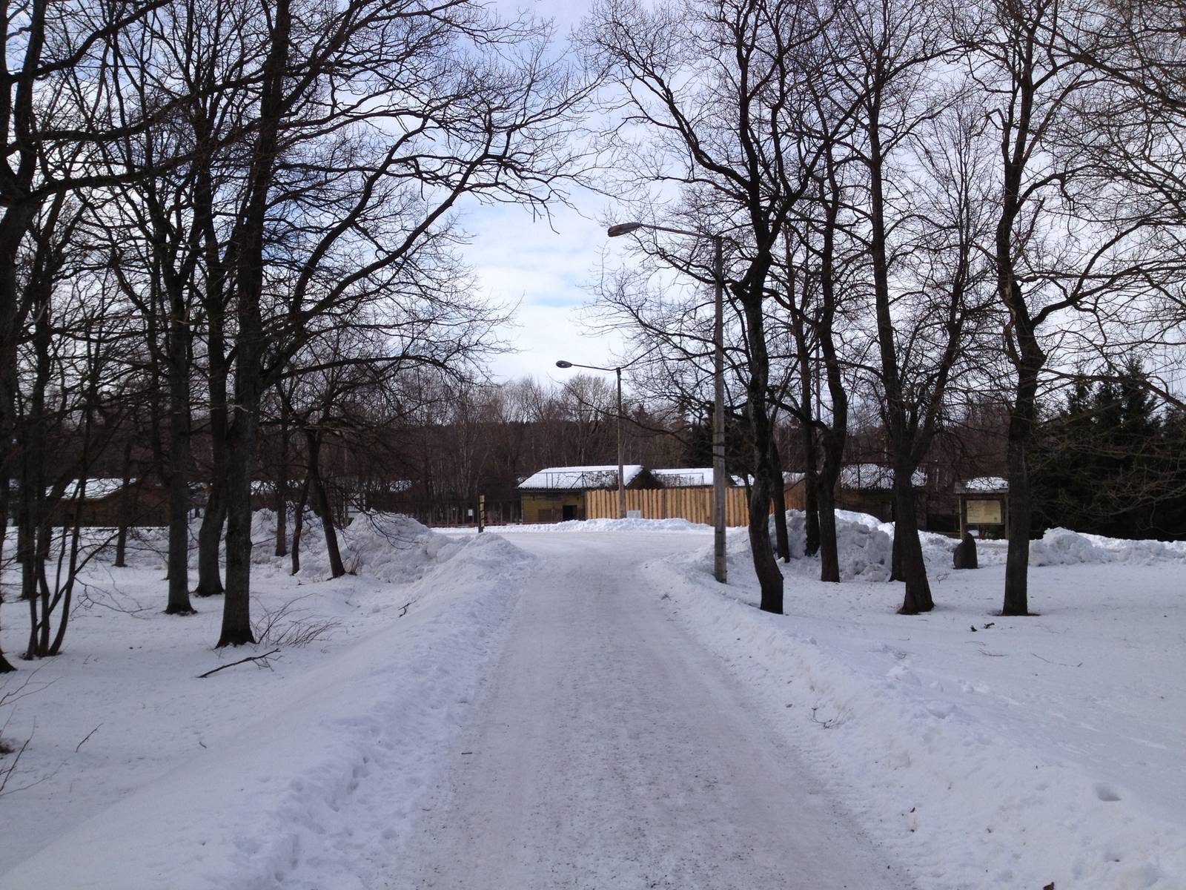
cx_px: 593
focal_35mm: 35
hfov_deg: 52.6
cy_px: 445
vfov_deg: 40.7
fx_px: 1199
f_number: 2.4
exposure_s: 1/1972
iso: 50
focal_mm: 4.28
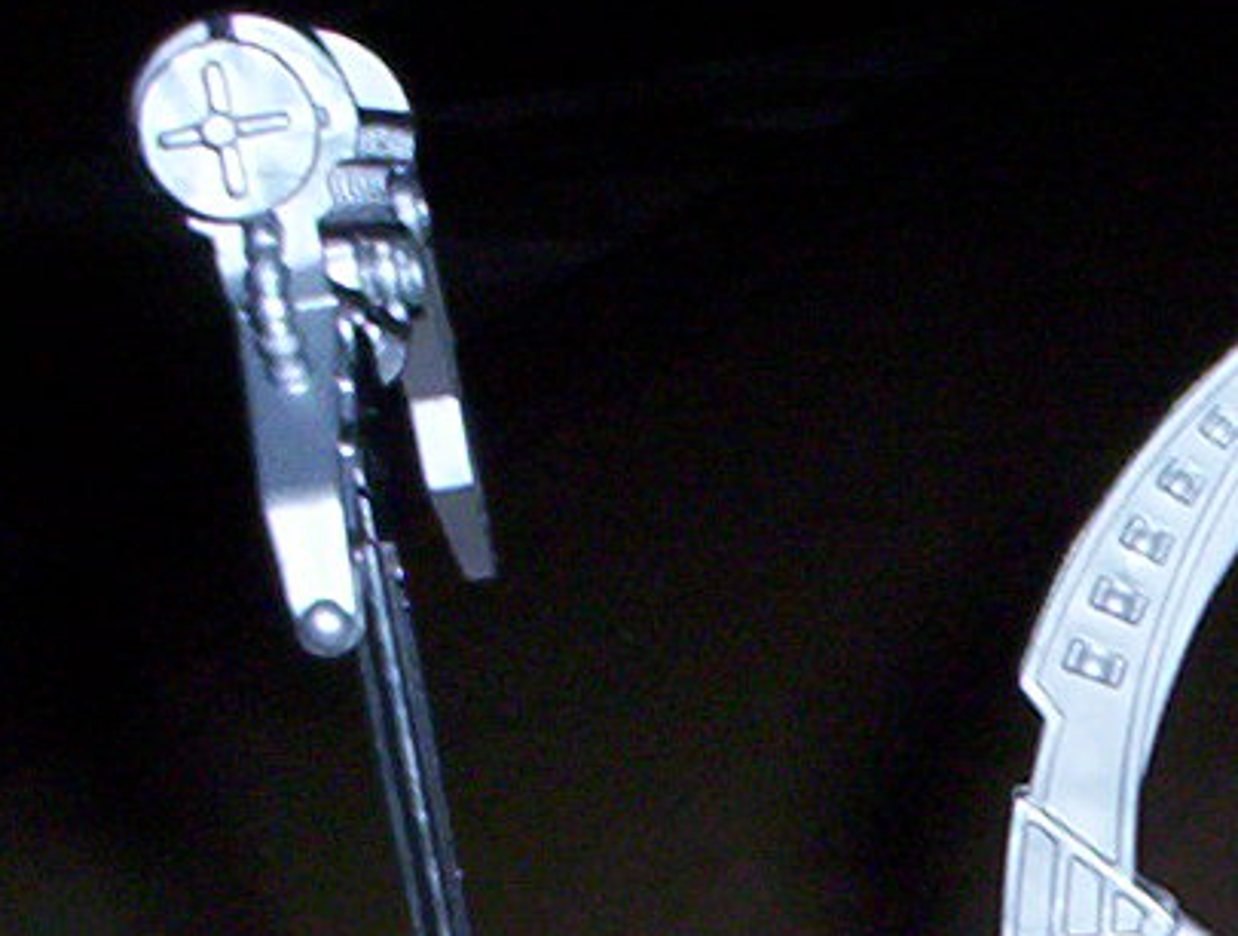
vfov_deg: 9.2
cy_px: 1771
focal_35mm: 153
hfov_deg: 12.4
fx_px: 5486
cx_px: 1681
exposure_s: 1/60
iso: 140
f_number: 4.5
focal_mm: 4.99
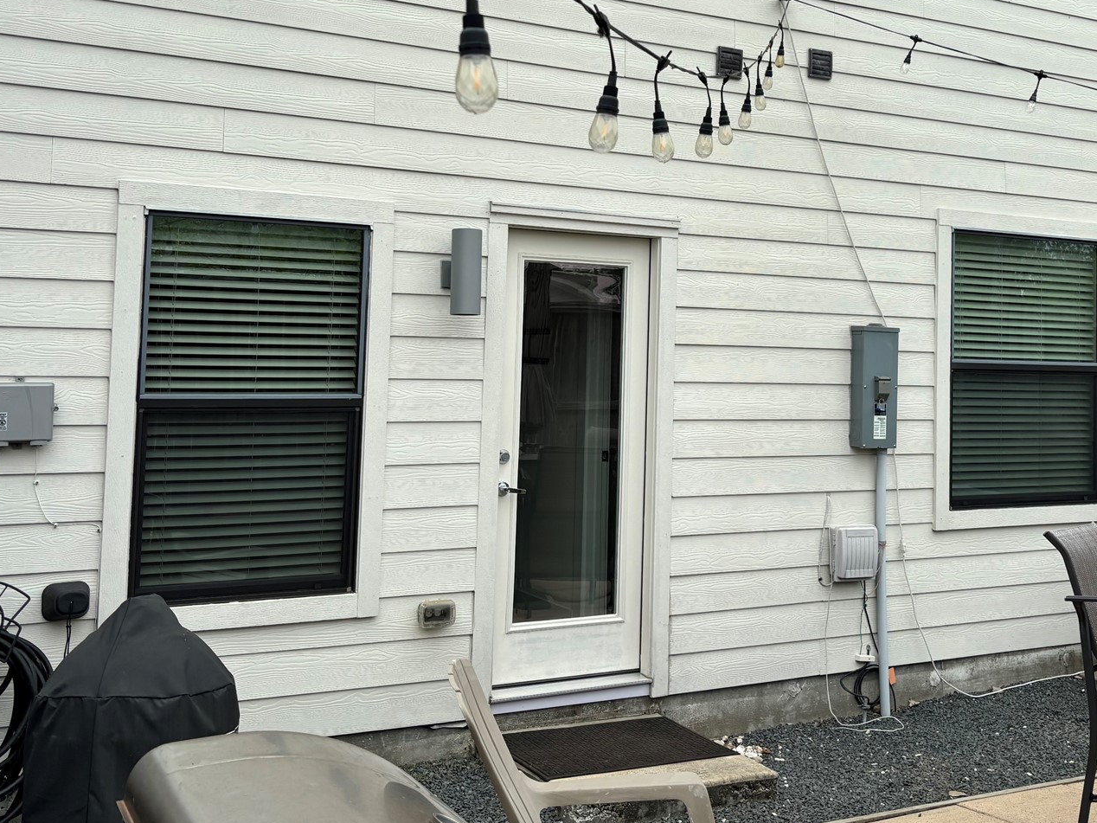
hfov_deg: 44.7
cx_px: 613
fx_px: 1331
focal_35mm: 42
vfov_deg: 33.9
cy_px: 252
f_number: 1.6
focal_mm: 5.96
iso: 50
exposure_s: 1/1912
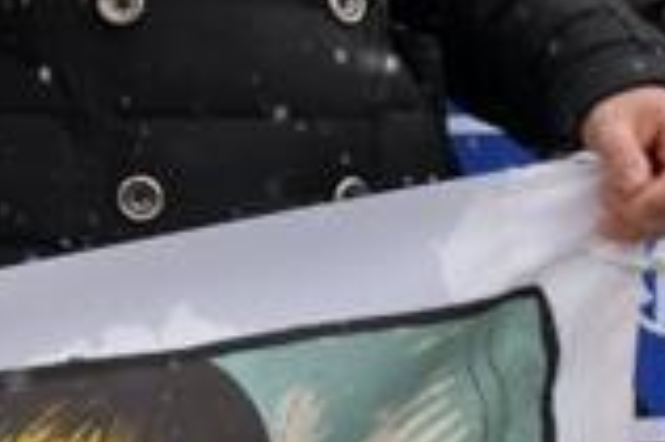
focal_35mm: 505
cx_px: -1330
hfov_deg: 4.0
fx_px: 9319
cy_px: -486
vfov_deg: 2.7
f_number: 5
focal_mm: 52
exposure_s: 1/250
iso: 100
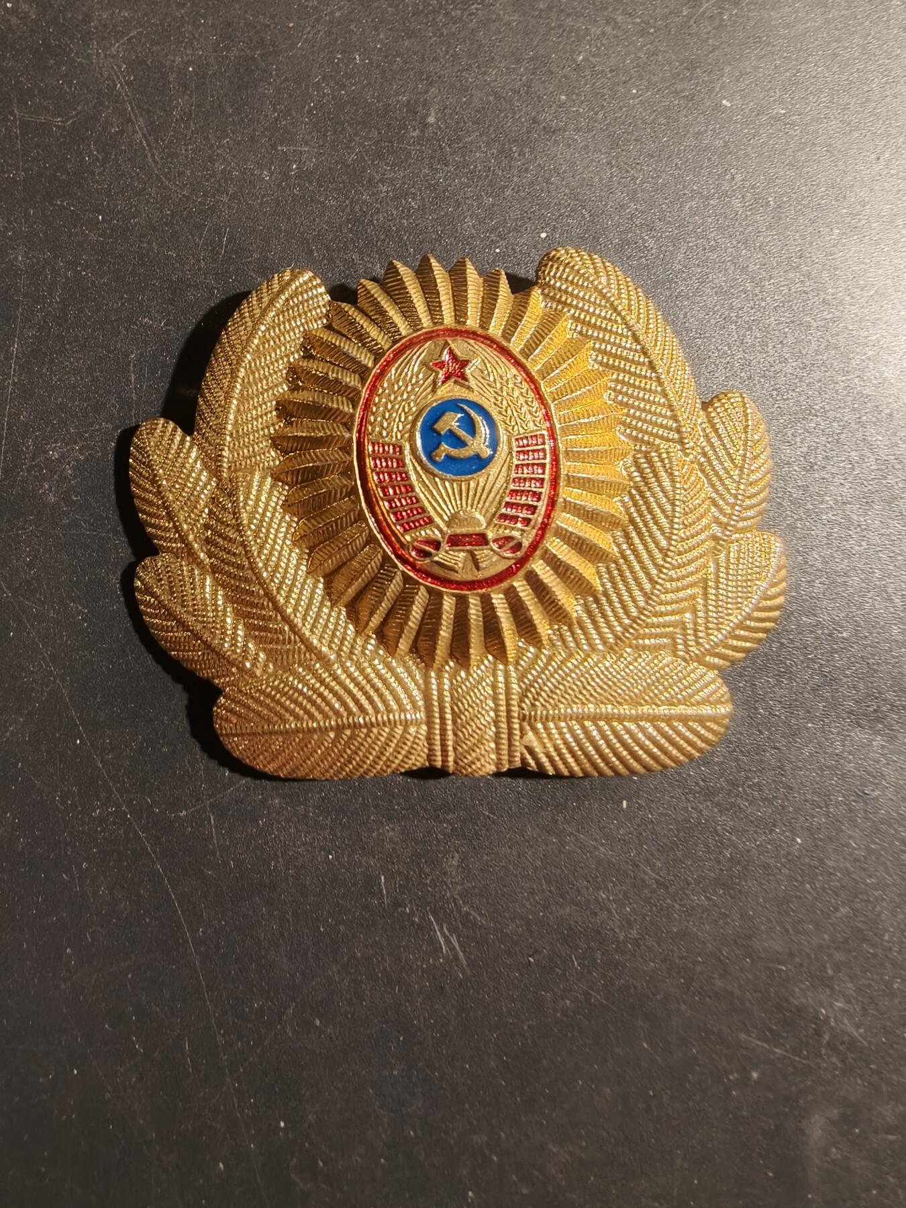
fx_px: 803
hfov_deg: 58.9
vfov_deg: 73.9
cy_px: 604
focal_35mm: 23
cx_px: 453
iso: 200
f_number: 2
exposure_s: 1/50
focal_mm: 2.32
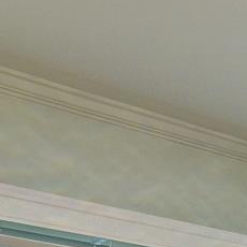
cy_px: 443
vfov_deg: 13.3
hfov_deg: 9.1
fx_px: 953
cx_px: 885
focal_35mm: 118
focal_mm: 11
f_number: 7.1
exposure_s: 1/13
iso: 320
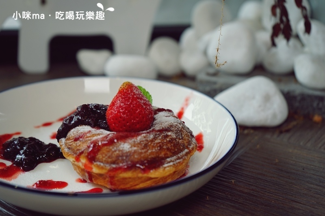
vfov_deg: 27.5
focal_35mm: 49
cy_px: 108
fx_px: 442
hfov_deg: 40.4
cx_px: 162
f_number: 4.5
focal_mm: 49
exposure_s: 1/60
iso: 250
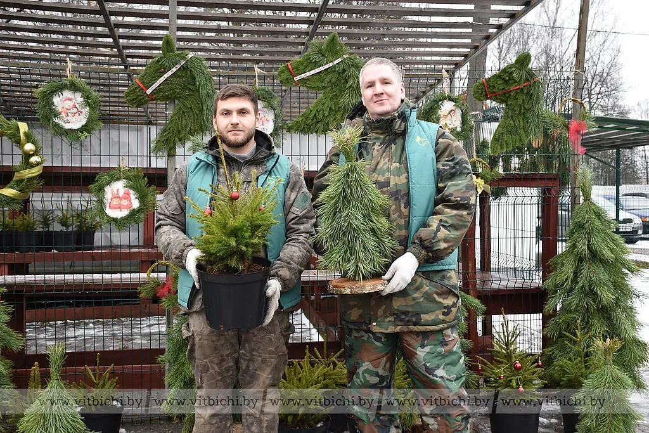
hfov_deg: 49.5
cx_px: 324
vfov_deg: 34.2
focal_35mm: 39
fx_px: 703
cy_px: 216
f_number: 5
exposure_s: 1/80
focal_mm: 26
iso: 400
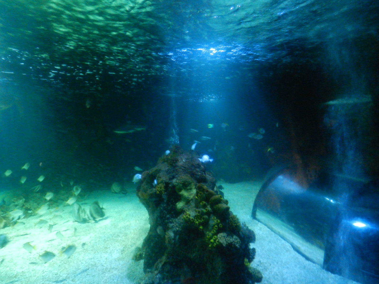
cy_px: 142
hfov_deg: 73.9
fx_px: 252
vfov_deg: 58.9
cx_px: 190
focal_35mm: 23
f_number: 3.4
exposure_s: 1/15
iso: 500
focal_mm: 4
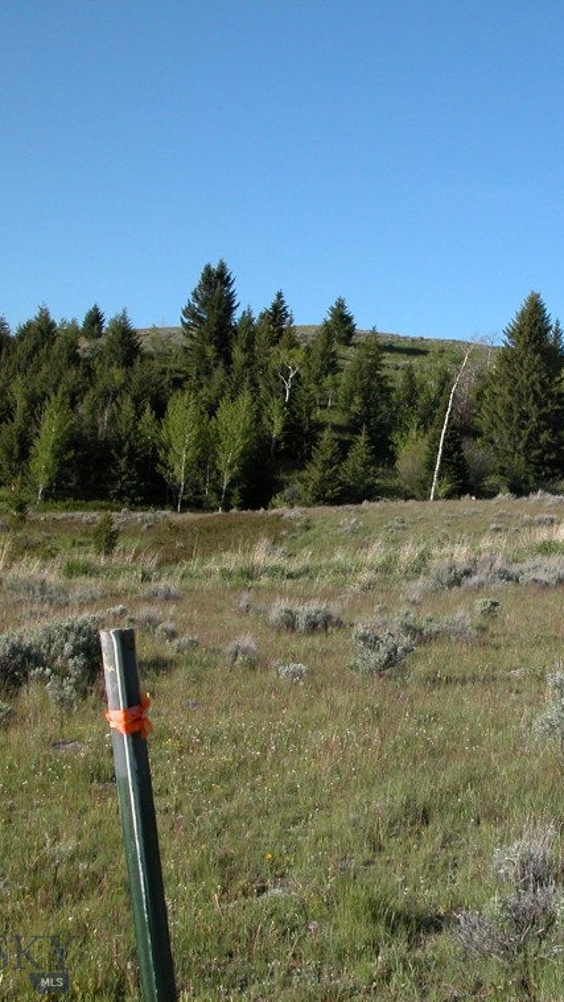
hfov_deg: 23.4
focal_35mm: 50
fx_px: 1329
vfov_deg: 41.3
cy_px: 503
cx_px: 497
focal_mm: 8.9
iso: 100
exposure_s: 1/304
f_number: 5.6
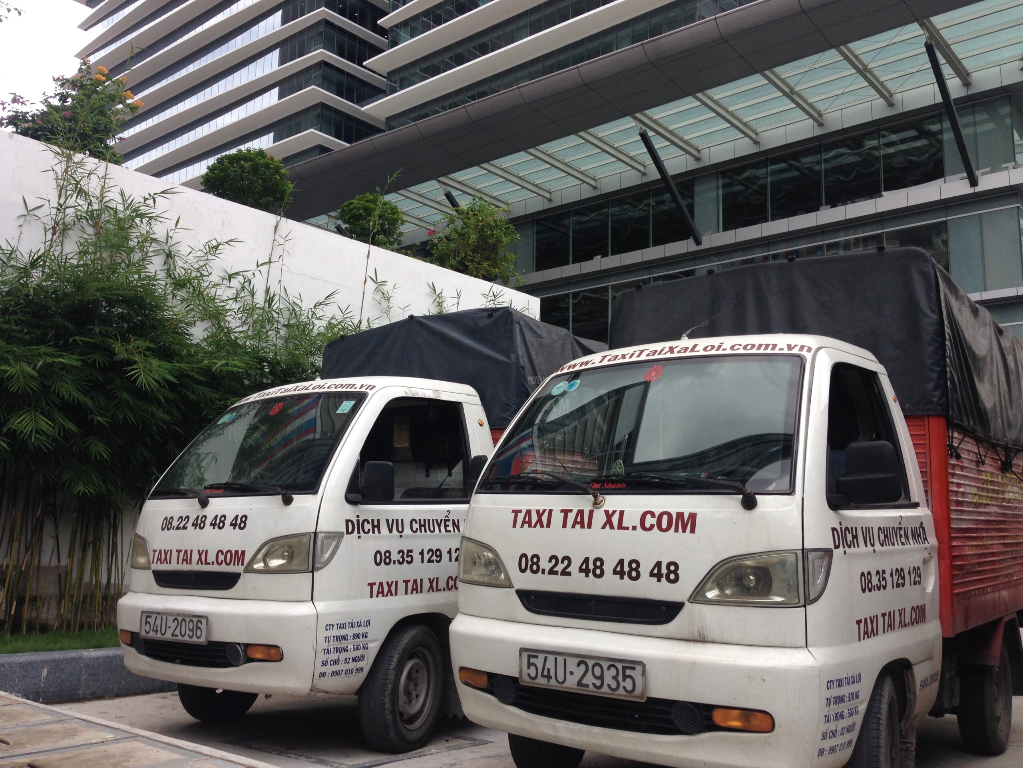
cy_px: 384
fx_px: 975
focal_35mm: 33
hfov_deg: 55.4
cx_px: 512
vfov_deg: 42.9
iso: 50
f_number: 2.4
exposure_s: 1/570
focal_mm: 4.12
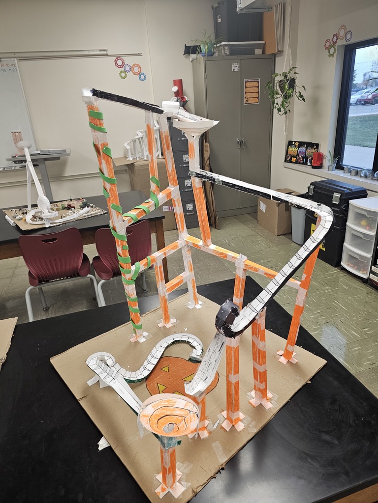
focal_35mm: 23
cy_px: 252
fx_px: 335
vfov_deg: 73.9
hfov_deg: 58.9
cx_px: 189
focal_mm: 6.3
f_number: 1.7
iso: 200
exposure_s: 1/120
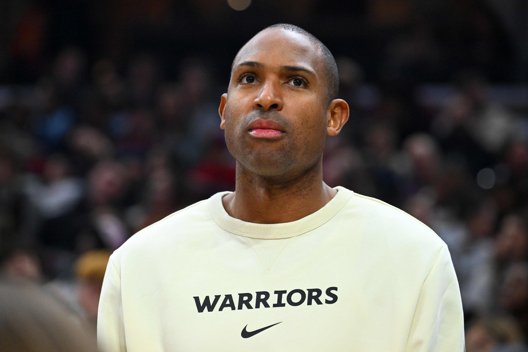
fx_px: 2493
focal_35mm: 170
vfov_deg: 8.1
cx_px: 264
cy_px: 176
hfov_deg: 12.1
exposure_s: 1/1600
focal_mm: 170
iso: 5000
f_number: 4
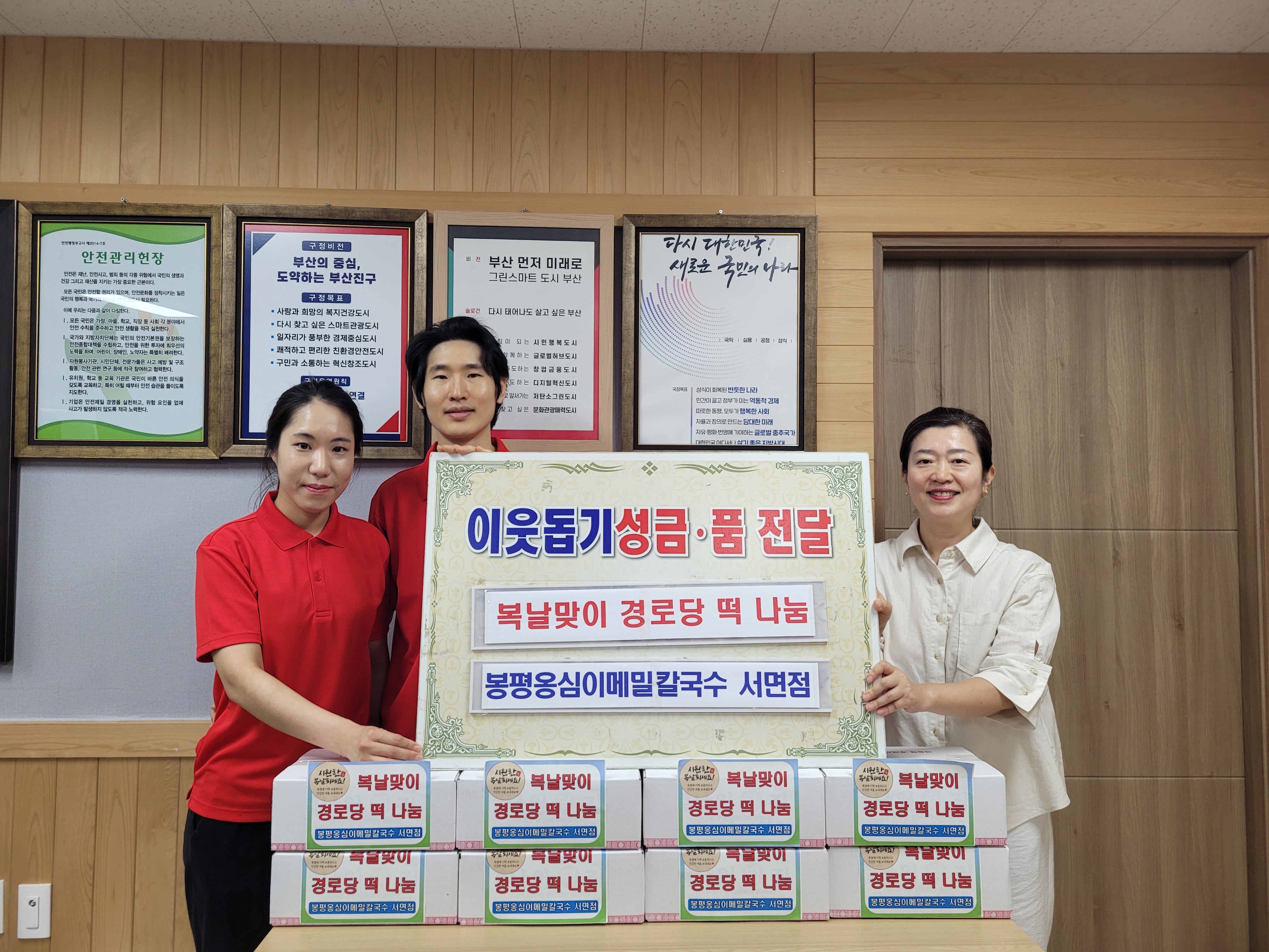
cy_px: 476
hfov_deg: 67.3
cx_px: 634
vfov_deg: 53.1
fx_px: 953
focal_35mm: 26
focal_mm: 5.4
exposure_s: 1/120
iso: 160
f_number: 1.8
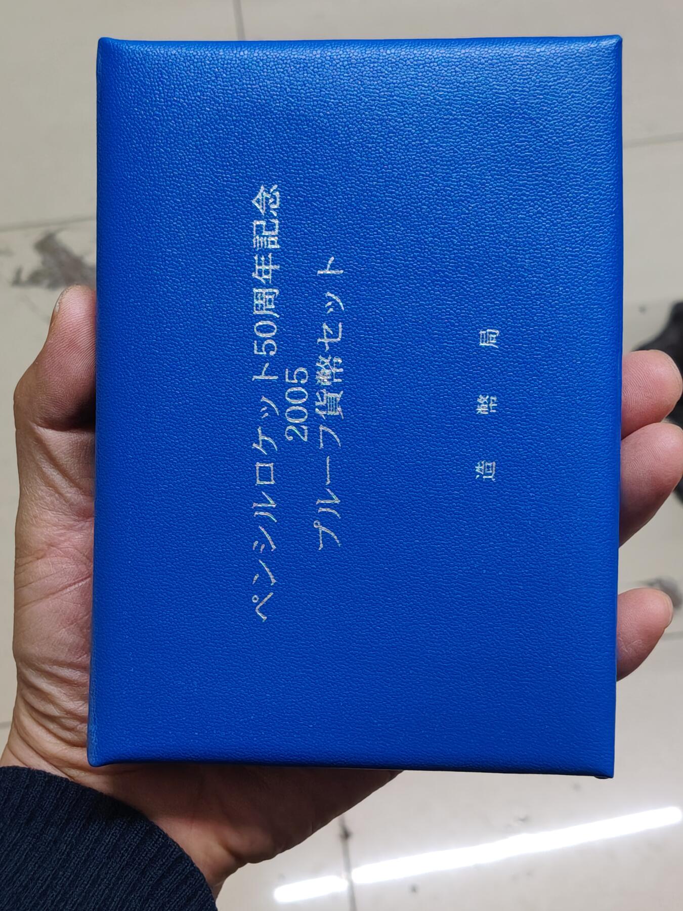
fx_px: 1342
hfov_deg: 28.6
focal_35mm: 51
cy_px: 456
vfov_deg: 37.5
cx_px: 342
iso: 897
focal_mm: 4.84
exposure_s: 1/100
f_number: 1.88
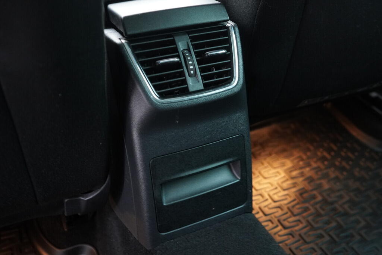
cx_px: 191
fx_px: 382
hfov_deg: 53.1
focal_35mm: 36
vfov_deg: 36.9
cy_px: 128
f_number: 2.8
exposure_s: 1/40
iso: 2000
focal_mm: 24
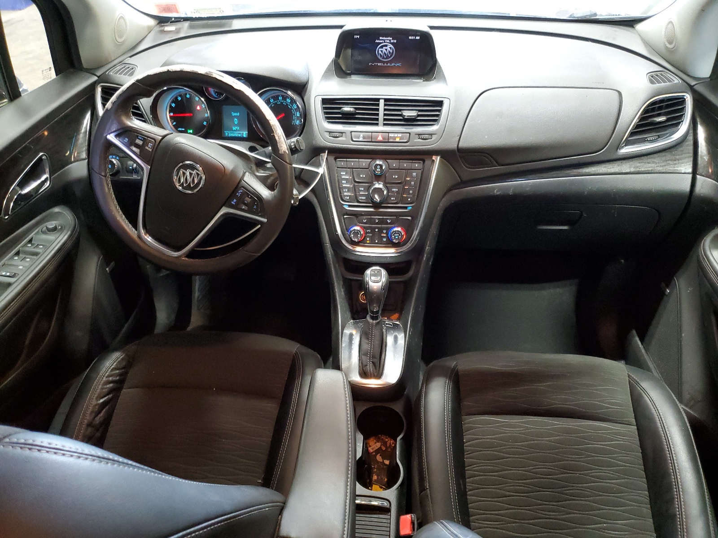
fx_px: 539
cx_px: 359
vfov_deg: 53.1
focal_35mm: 26
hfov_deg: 67.3
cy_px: 269
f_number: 1.5
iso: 353
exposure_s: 1/40
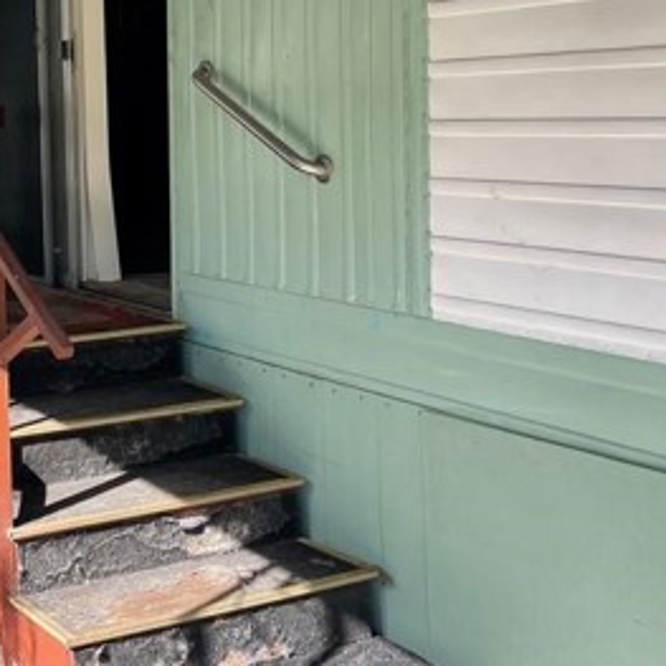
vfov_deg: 30.1
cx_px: -79
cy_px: 180
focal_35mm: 56
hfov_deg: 27.7
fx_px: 1219
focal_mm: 4.2
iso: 32
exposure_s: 1/430
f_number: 1.6
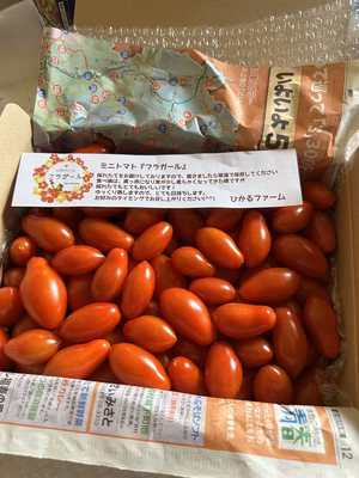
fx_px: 332
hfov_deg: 56.8
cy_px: 239
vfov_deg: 71.6
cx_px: 180
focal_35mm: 24
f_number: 1.78
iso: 160
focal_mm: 6.86
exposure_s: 1/121
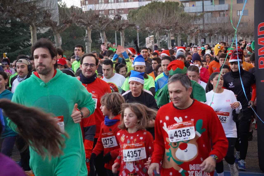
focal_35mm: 82
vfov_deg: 16.5
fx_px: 605
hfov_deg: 24.6
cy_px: 88
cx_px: 132
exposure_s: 1/160
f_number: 4.5
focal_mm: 55
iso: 5000
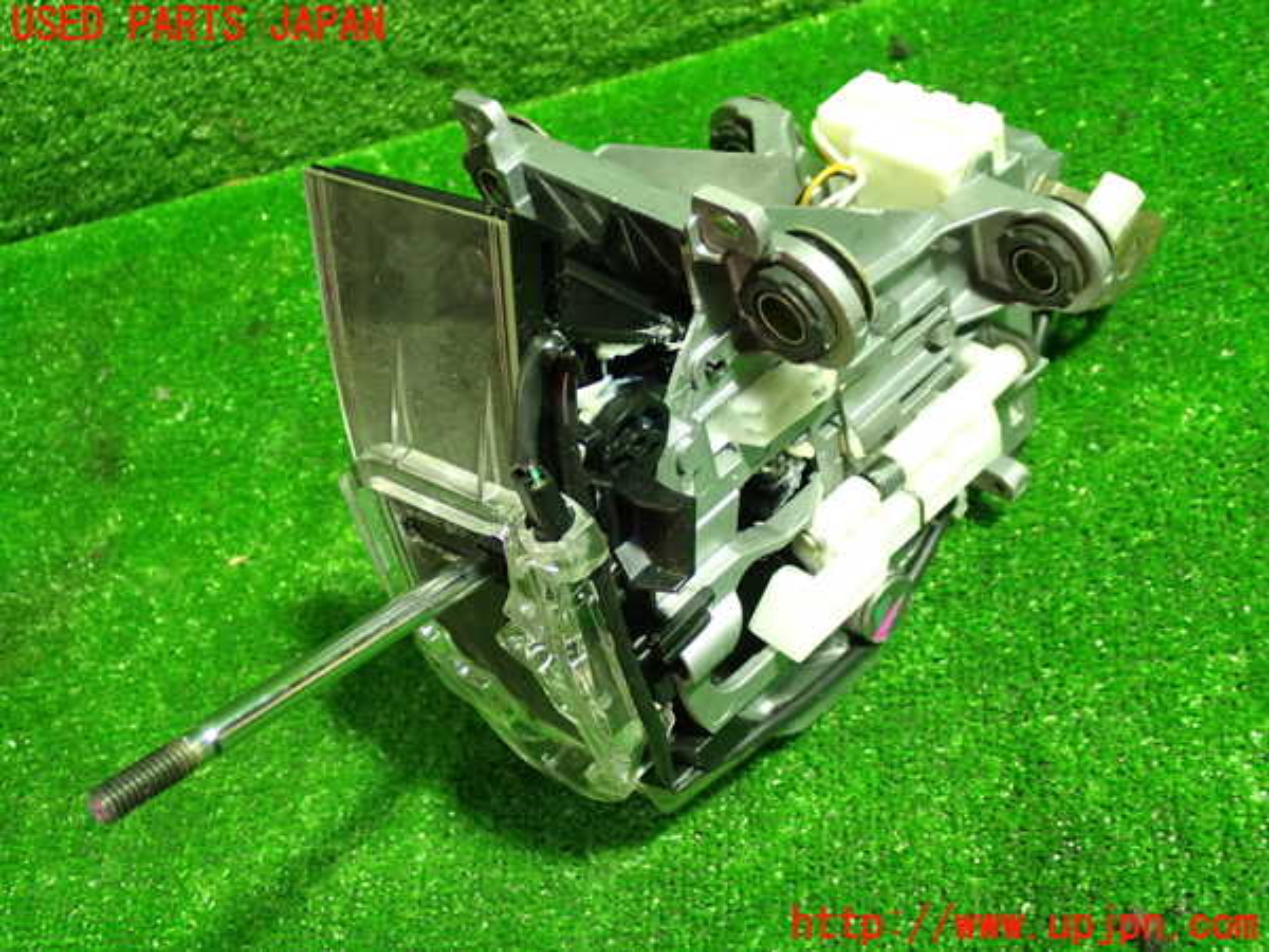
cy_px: 476
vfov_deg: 35.1
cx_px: 634
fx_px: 1503
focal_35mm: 41
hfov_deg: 45.8
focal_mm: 7.31
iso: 800
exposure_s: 1/30
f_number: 2.8
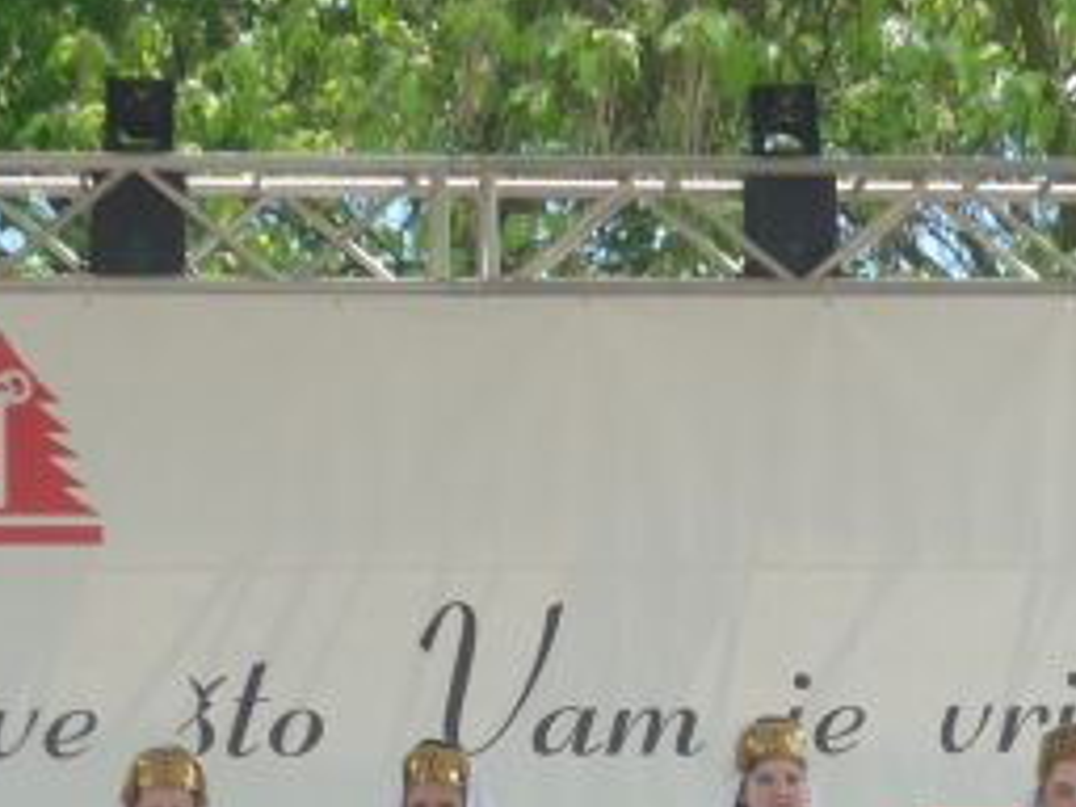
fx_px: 6217
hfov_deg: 9.9
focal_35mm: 200
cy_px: 836
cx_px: 609
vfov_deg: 7.4
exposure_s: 1/200
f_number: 3.8
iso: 80
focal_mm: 10.6
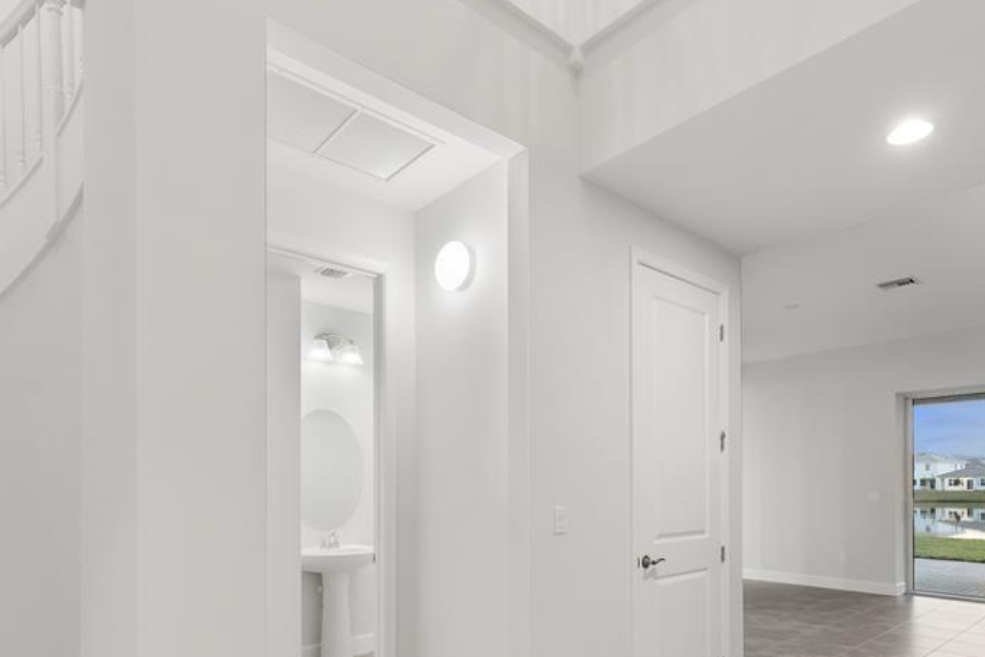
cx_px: 516
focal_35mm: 21
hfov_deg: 81.1
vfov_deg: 57.8
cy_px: 455
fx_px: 575
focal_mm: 14
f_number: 5.6
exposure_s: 1/80
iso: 4000
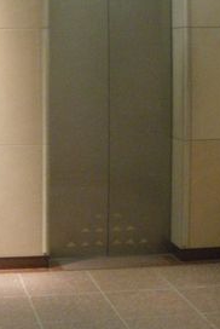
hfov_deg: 15.0
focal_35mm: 88
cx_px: -45
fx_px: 805
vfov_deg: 22.9
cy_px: 87
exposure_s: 1/30
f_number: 3.5
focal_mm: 6.3
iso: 800
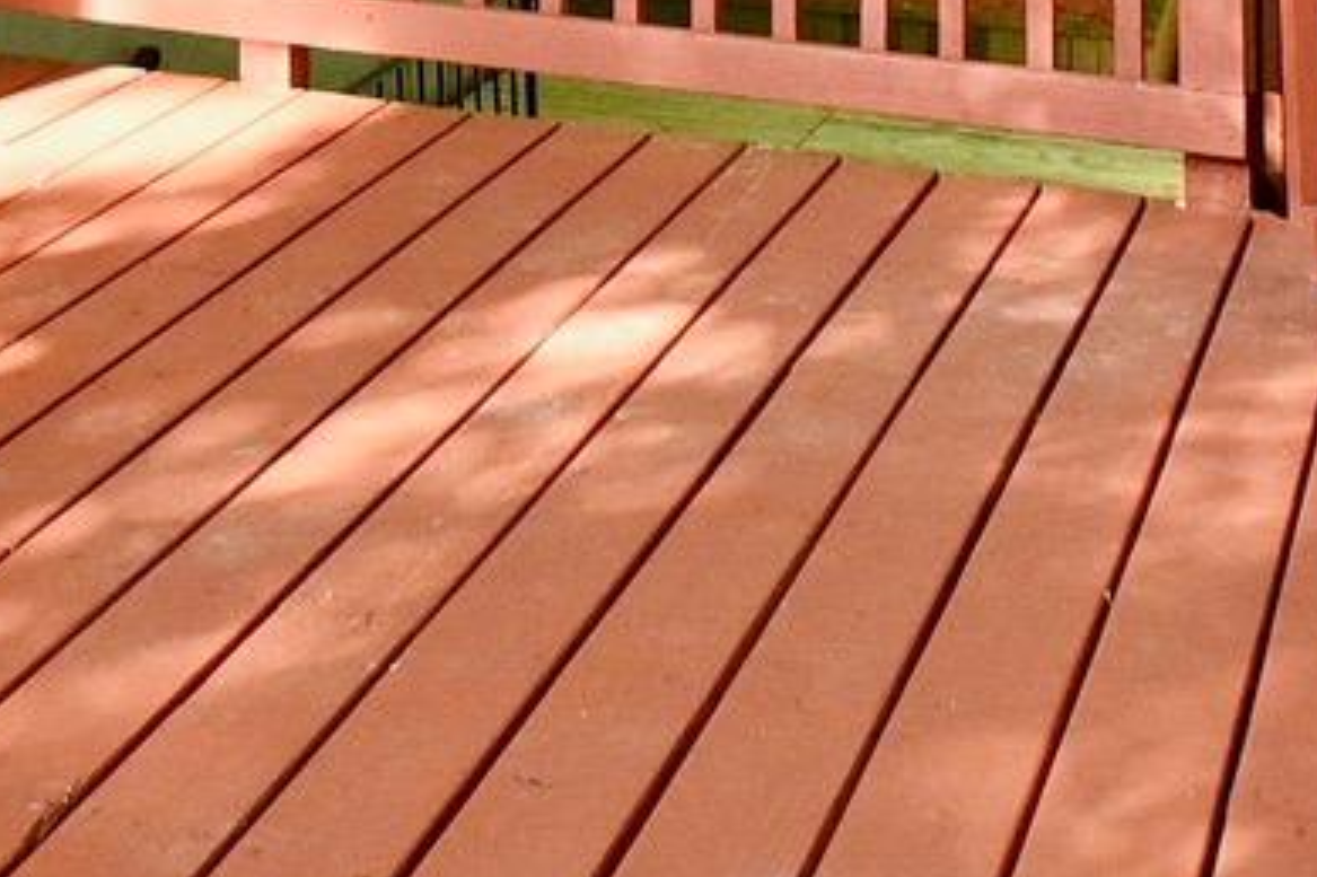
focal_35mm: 79
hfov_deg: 24.7
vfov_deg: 14.7
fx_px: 2889
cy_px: -791
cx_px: 64
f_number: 7.1
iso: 1400
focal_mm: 10
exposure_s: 1/250
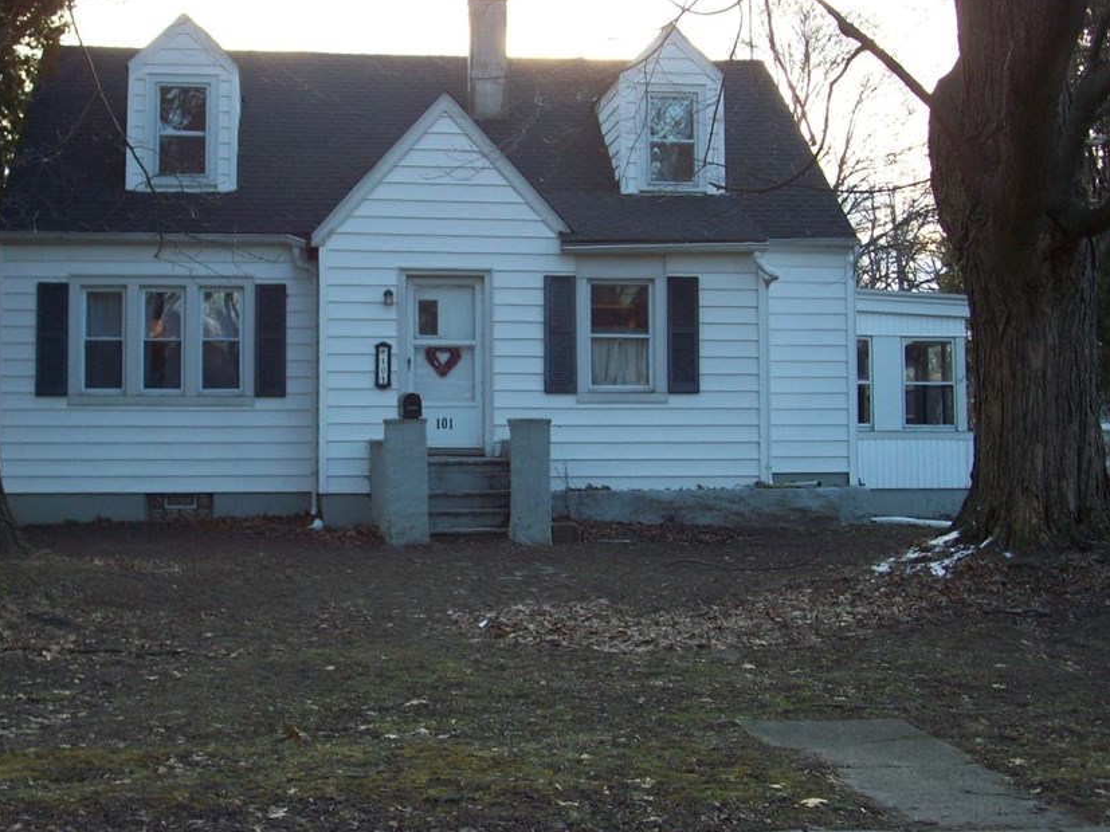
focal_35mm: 52
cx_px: 490
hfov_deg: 36.8
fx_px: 1667
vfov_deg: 28.0
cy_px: 327
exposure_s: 1/74
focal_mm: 7.1
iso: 80
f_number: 3.2
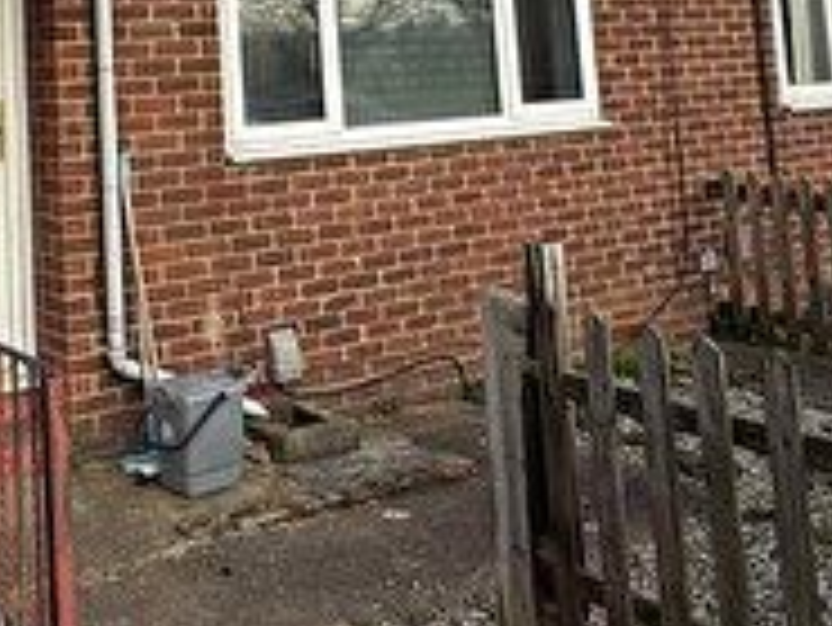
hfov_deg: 34.7
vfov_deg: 25.3
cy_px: -88
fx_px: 1275
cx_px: 135
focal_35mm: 53
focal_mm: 2.22
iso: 50
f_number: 2.2
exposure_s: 1/955
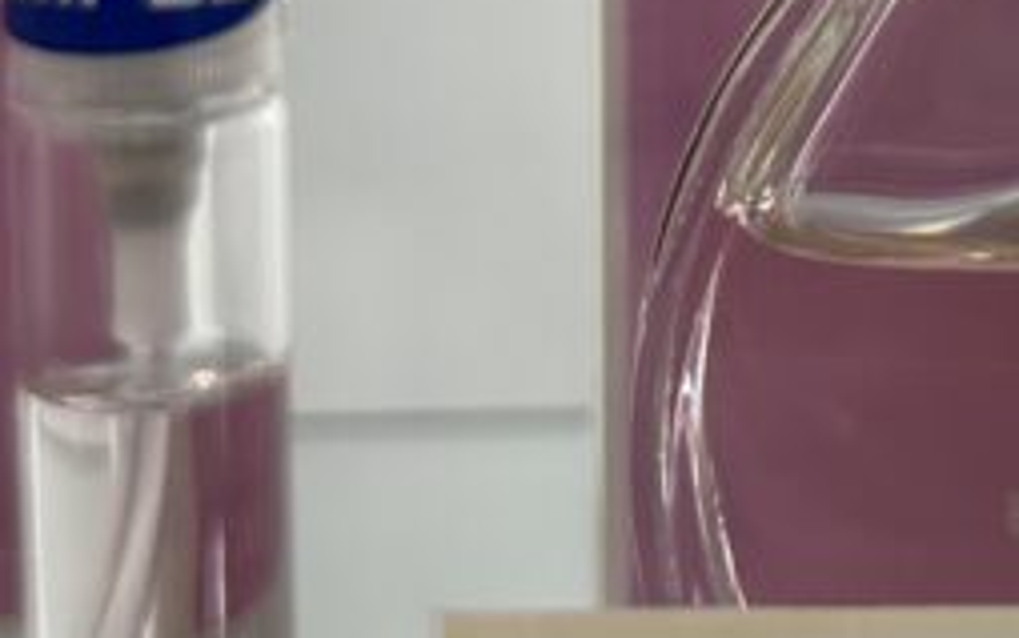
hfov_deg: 18.0
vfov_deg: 11.3
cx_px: 1151
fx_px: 3084
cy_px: -349
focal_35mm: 111
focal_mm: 5.7
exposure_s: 1/100
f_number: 1.5
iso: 40
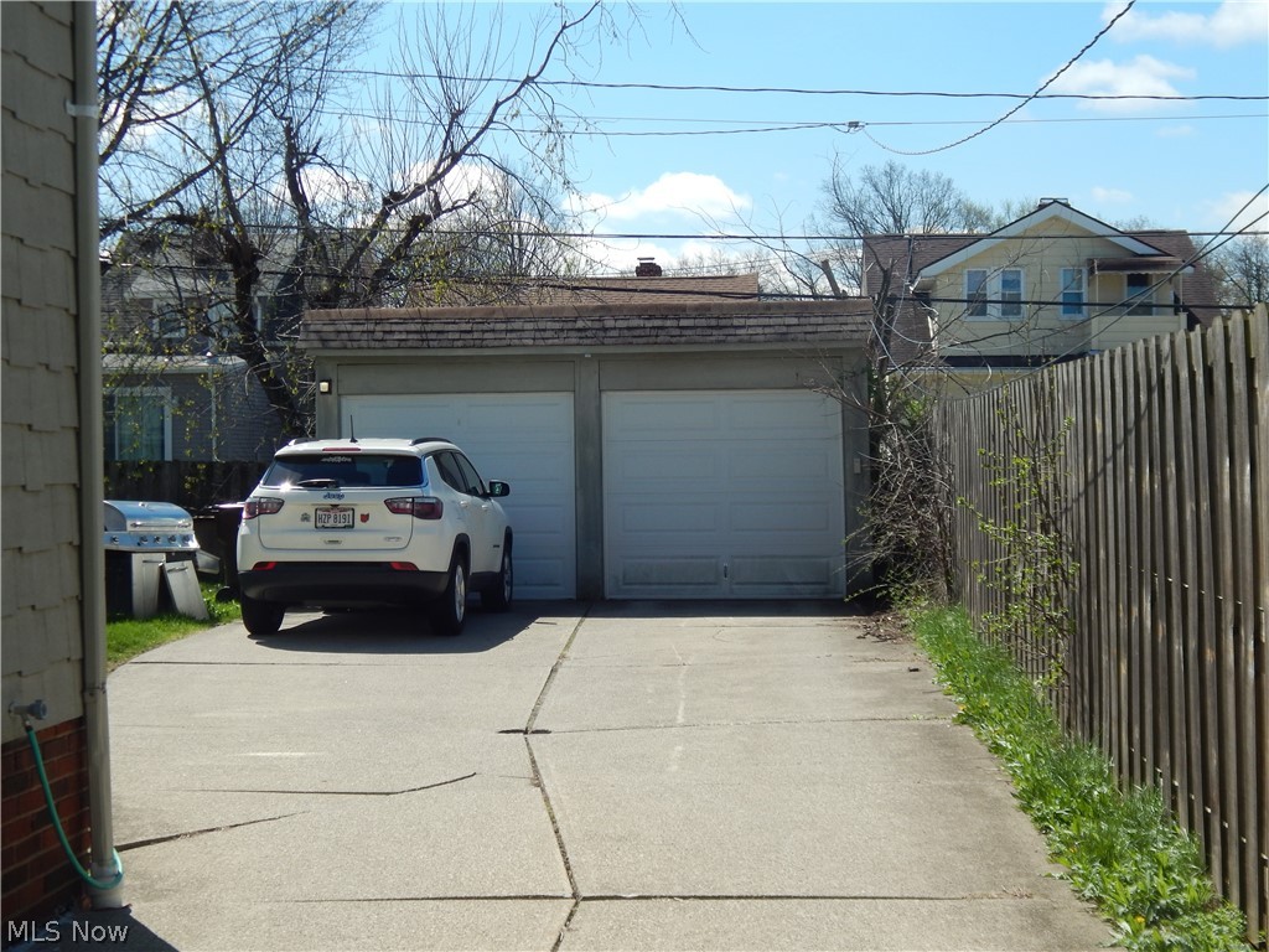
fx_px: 2016
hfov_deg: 34.9
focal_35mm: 55
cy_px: 476
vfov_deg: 26.6
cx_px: 634
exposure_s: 1/400
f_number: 7.6
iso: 125
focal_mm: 9.7
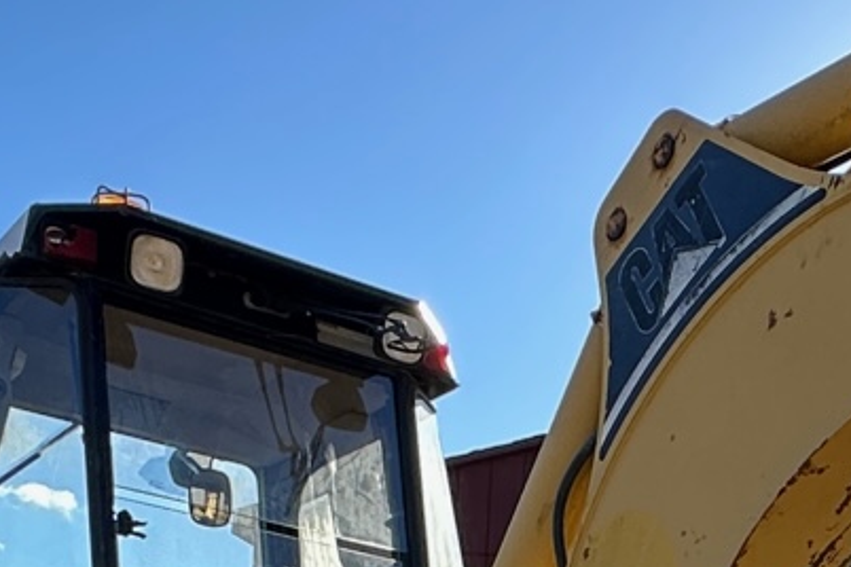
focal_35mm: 73
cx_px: 843
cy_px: 1079
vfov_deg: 15.5
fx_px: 1726
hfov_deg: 26.3
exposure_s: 1/651
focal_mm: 2.22
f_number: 2.2
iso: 40
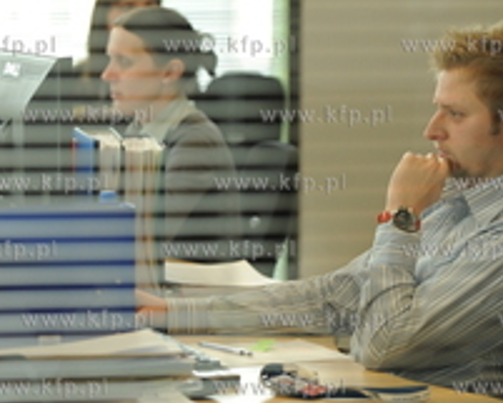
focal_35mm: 196
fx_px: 2919
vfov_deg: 7.9
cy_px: 148
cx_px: 175
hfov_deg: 9.8
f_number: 2.8
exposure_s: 1/250
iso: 800
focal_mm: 105
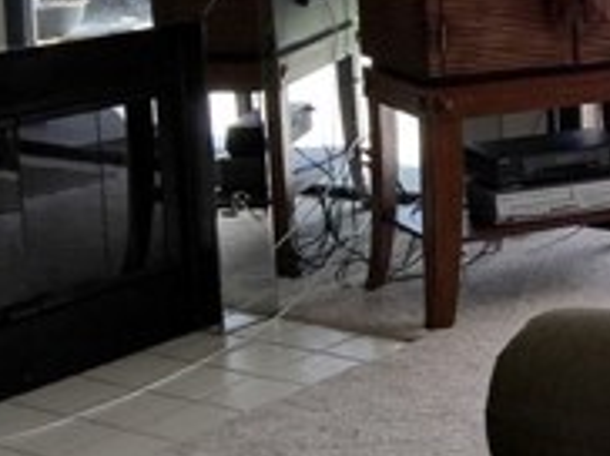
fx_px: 1795
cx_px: 798
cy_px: 114
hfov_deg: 18.0
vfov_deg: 14.4
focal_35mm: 102
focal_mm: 4.15
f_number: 2.2
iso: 32
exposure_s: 1/359
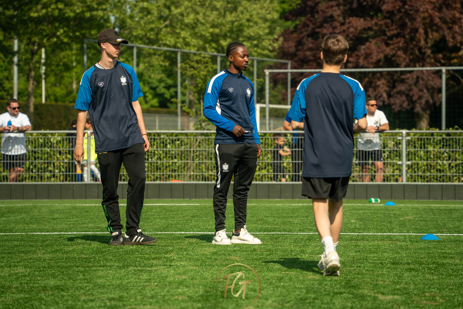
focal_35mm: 182
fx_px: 2341
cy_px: 148
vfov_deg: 7.5
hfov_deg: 11.3
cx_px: 239
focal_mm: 171
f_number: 5.6
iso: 640
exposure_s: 1/500
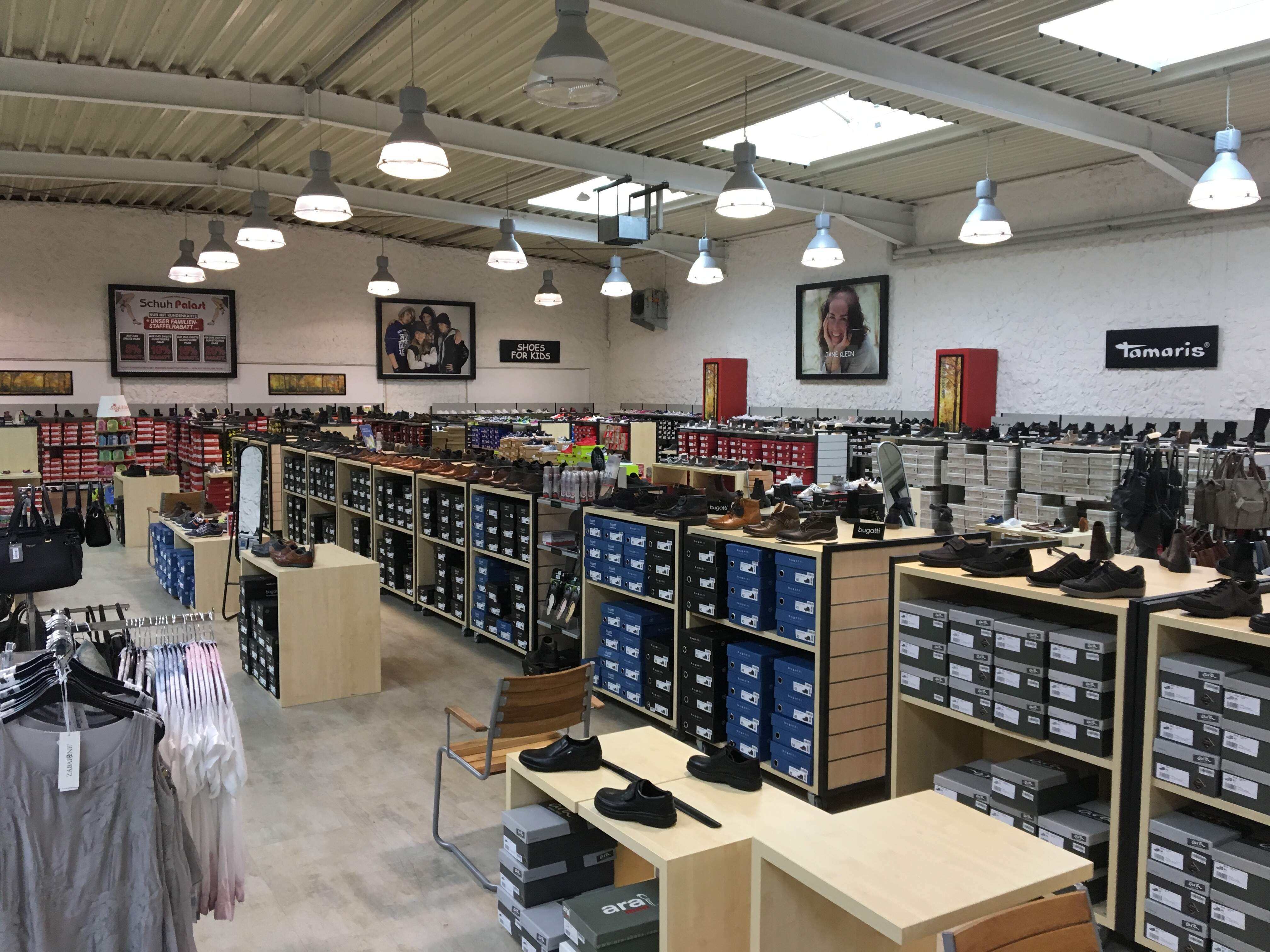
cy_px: 476
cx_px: 635
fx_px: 1064
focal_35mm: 29
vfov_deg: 48.2
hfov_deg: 61.7
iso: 64
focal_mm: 4.15
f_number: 2.2
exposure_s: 1/33
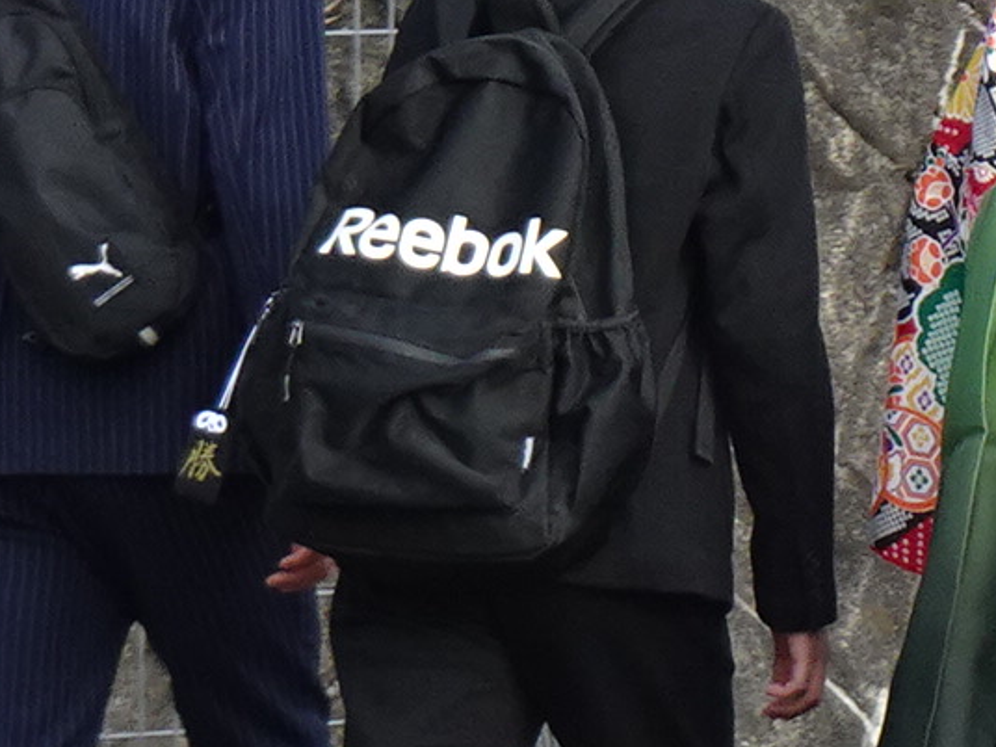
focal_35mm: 860
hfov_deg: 2.3
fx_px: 24745
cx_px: 1845
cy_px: -162
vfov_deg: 1.7
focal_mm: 28.55
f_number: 5.6
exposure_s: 1/200
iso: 160
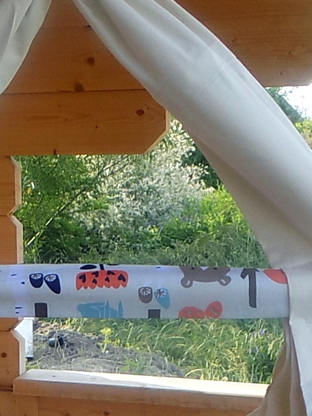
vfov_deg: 23.2
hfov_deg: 18.2
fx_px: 961
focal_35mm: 80
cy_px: 437
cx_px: 43
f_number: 3.1
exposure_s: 1/160
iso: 80
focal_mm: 4
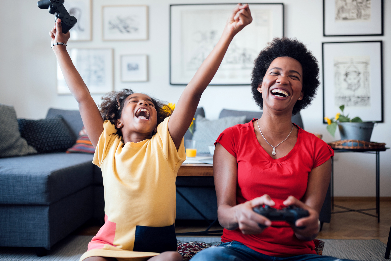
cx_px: 196
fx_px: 380
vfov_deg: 37.9
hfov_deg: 54.4
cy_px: 130
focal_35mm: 35
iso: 200
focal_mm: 35
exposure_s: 1/200
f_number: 1.8
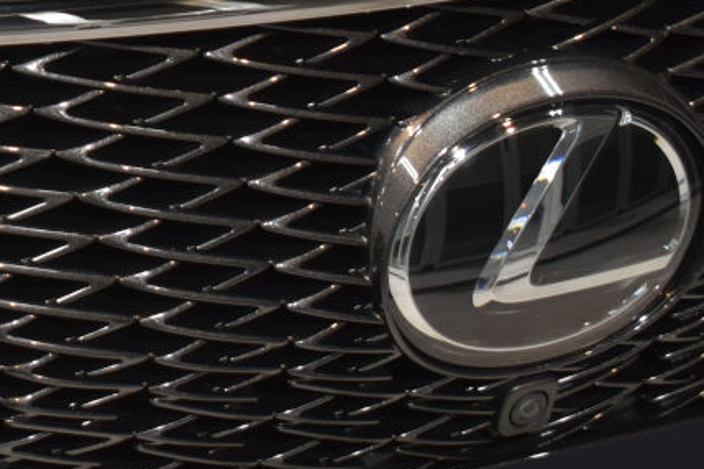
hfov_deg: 13.3
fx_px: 2874
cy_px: -133
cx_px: -309
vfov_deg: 9.2
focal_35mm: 147
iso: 400
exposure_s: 1/30
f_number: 4.2
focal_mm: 28
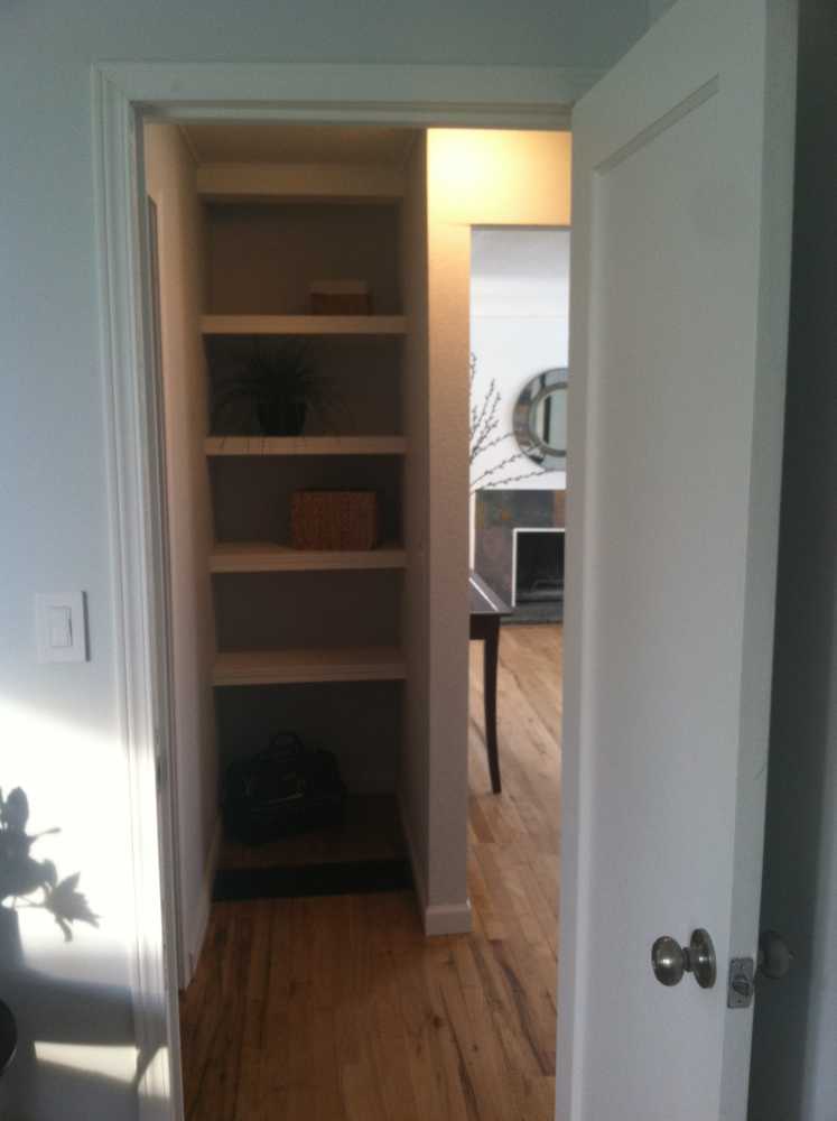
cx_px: 418
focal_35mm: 35
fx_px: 1131
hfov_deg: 40.6
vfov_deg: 52.7
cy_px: 560
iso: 100
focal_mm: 3.85
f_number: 2.8
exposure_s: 1/17
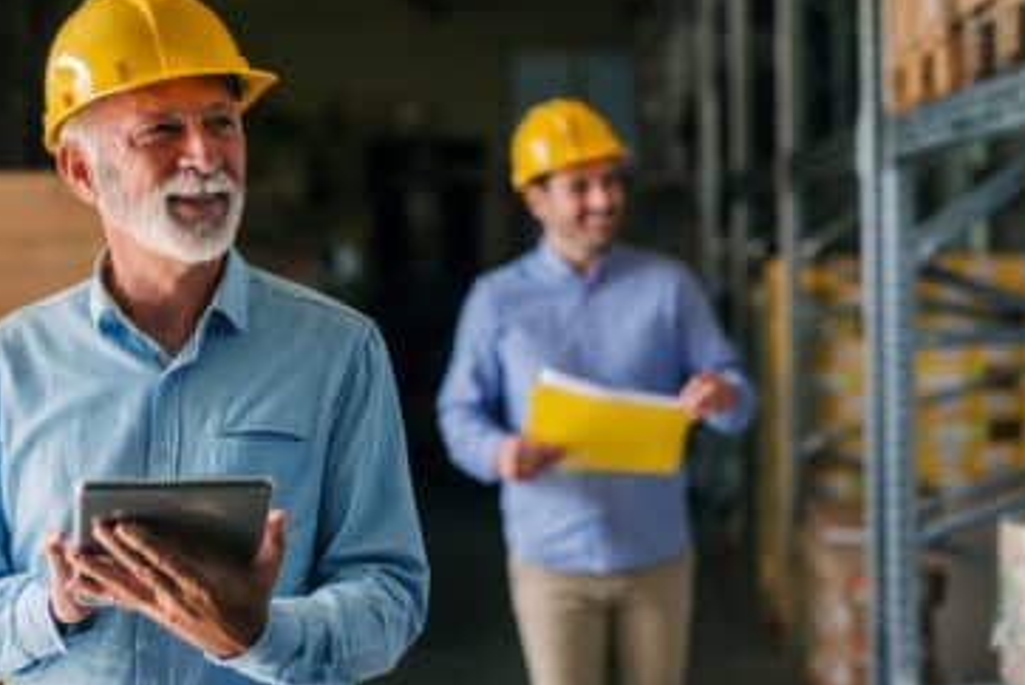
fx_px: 1966
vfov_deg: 19.8
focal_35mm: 69
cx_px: 368
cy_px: 326
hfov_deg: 29.1
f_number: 2
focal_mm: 50
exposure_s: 1/500
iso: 320
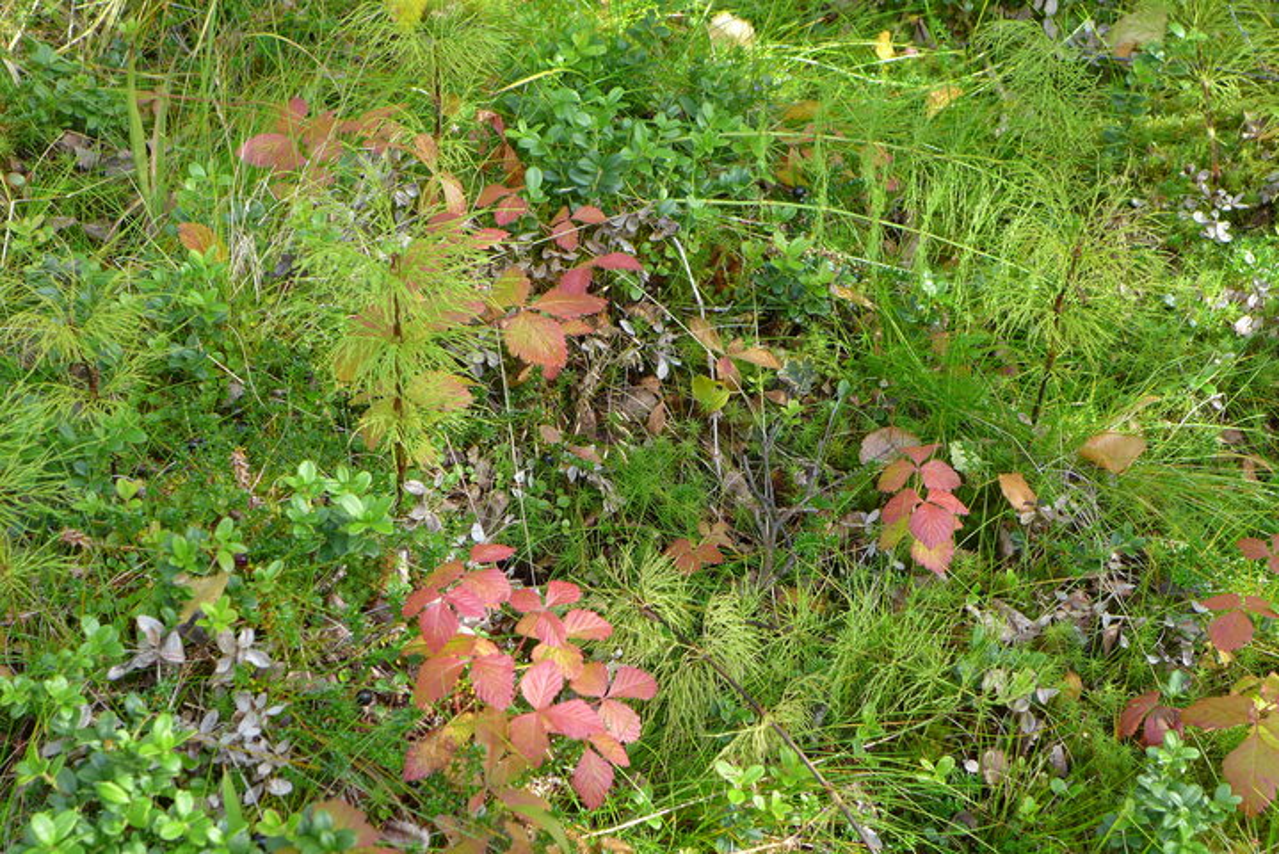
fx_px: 2488
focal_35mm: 70
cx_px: 640
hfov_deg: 28.8
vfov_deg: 19.5
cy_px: 427
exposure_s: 1/125
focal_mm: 13.7
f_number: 2.8
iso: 80
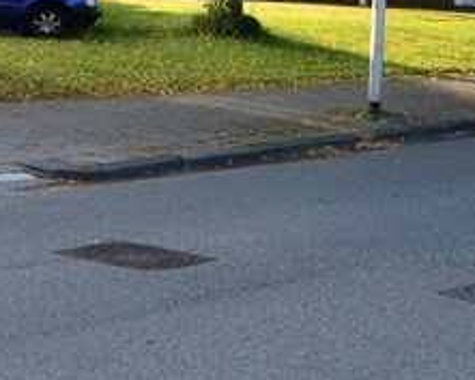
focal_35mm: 112
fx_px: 1575
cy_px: -175
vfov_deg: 13.1
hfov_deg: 15.5
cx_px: -284
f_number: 11
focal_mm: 22
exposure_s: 1/500
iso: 1600
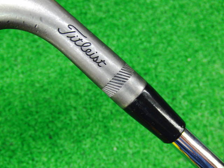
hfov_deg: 50.1
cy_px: 84
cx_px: 112
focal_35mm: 37
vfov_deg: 38.7
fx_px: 239
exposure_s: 1/20
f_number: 3.6
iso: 400
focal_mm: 6.42
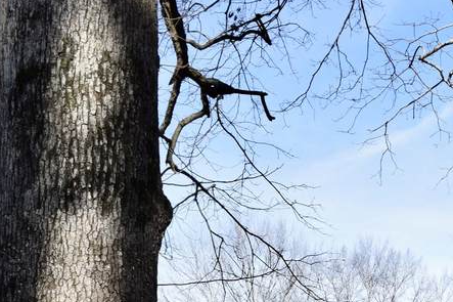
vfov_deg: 16.2
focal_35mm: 78
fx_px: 981
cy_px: 430
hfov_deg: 23.8
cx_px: 536
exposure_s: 1/200
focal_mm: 18
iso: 100
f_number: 6.3
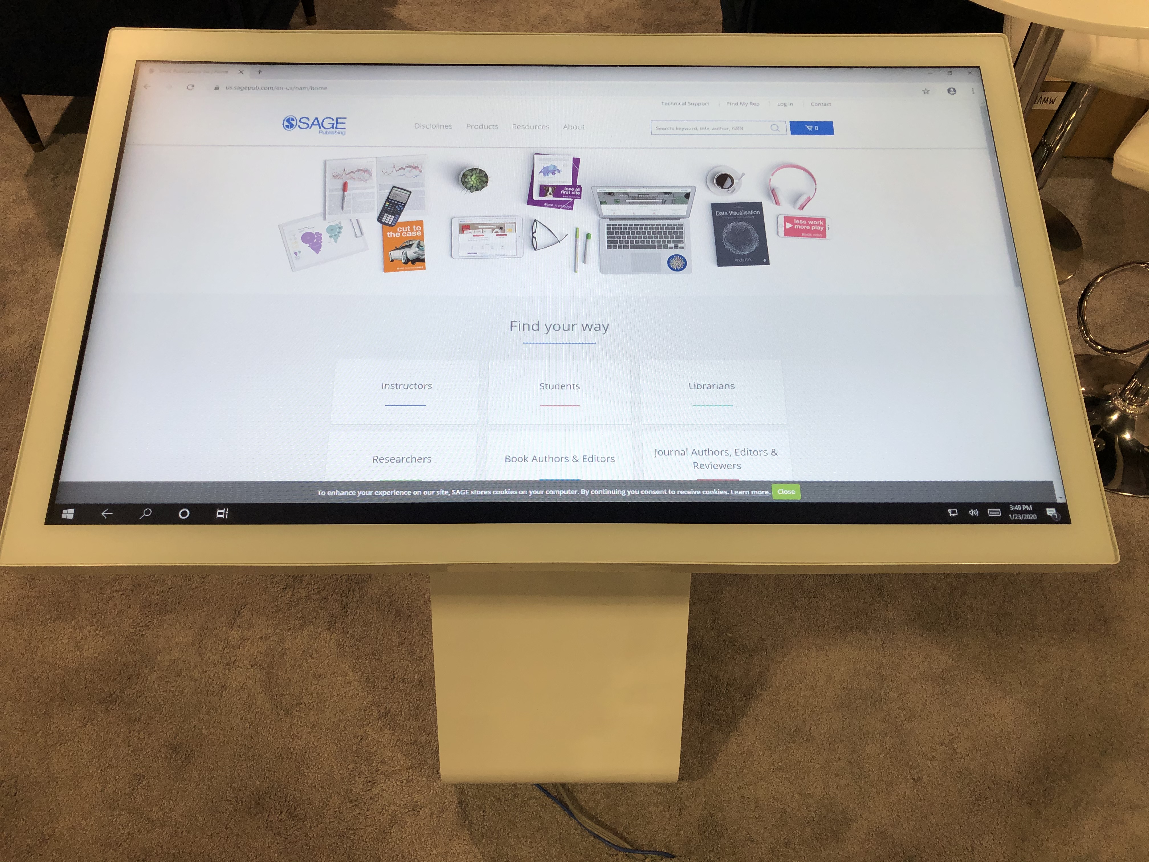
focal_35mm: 28
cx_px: 574
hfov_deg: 63.4
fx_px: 929
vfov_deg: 49.7
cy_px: 431
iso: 64
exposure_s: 1/120
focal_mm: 3.99
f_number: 1.8
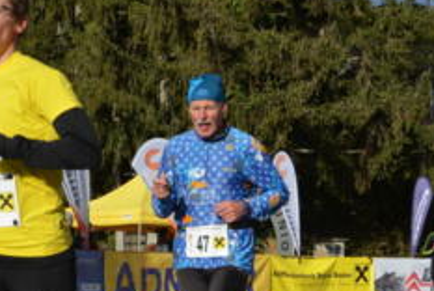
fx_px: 1316
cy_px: 255
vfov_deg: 12.5
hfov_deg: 18.7
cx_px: 210
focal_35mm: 109
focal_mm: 34
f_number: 6.7
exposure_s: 1/1500
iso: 400
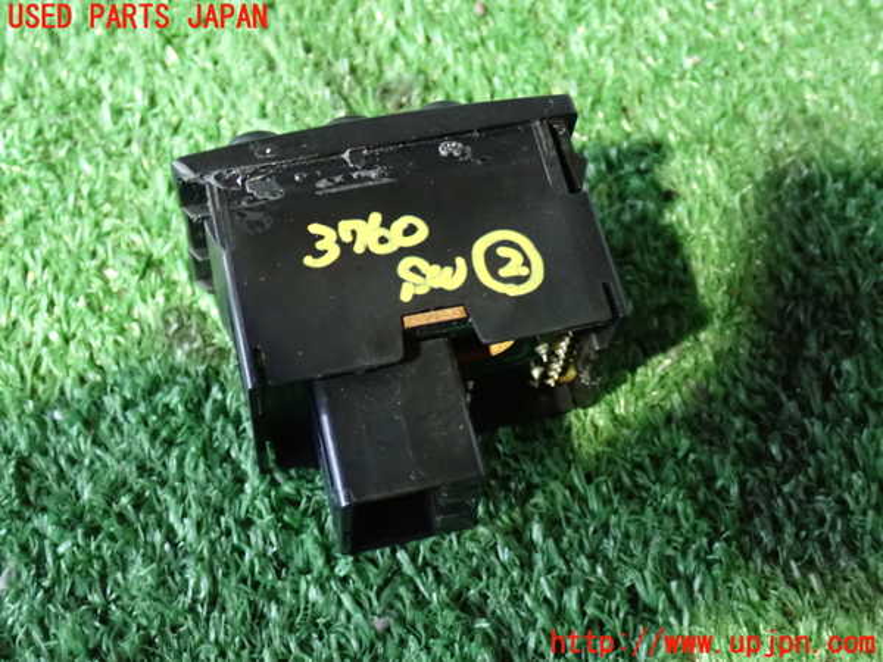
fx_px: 1377
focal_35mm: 54
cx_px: 442
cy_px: 331
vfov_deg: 27.0
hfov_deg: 35.5
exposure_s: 1/13
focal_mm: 9.65
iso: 1250
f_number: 3.3
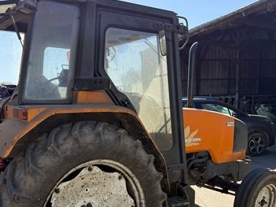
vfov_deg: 34.5
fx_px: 327
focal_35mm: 41
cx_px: 107
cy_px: 152
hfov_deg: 45.5
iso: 100
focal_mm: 6.76
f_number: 1.78
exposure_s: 1/3279
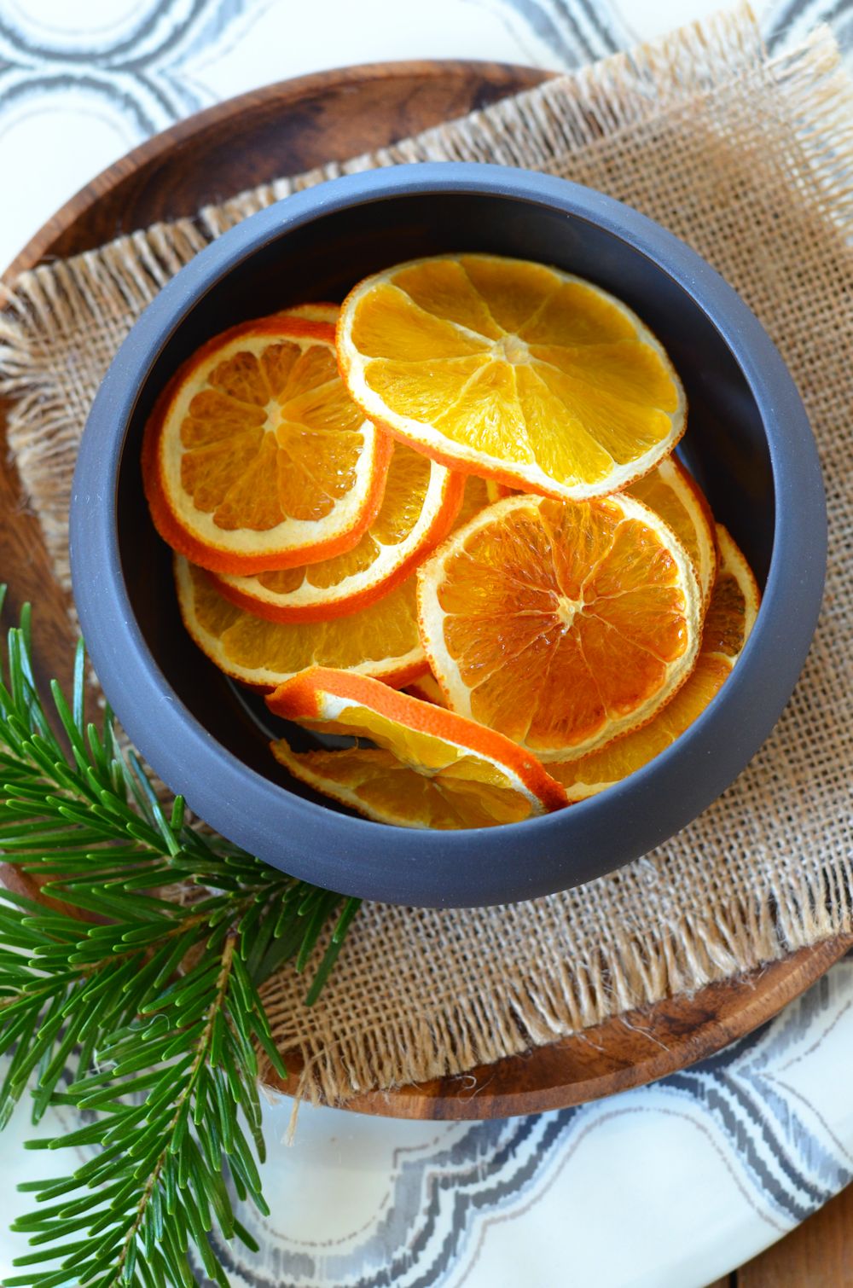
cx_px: 426
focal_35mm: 75
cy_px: 644
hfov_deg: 18.1
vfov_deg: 27.0
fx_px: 2678
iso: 800
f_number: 4
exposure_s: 1/60
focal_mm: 50
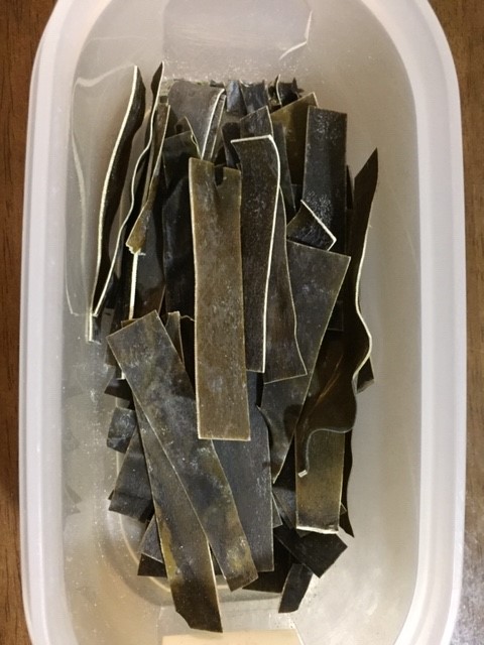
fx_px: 541
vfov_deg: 61.7
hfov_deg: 48.2
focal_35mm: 29
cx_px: 242
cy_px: 322
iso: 400
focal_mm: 4.15
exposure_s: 1/15
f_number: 2.2
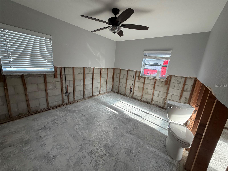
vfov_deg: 85.7
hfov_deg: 102.1
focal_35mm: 14
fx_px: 92
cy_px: 86
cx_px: 114
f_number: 2.2
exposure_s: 1/121
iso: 125
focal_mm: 2.22
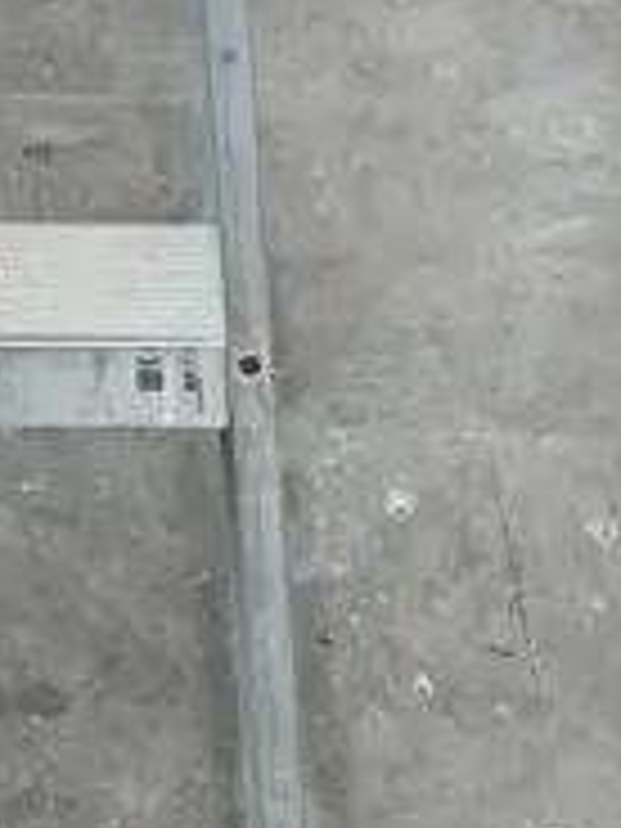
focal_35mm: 139
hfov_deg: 10.4
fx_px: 3325
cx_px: -230
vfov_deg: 11.9
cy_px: -1053
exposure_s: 1/100
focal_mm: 7
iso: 100
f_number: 1.8
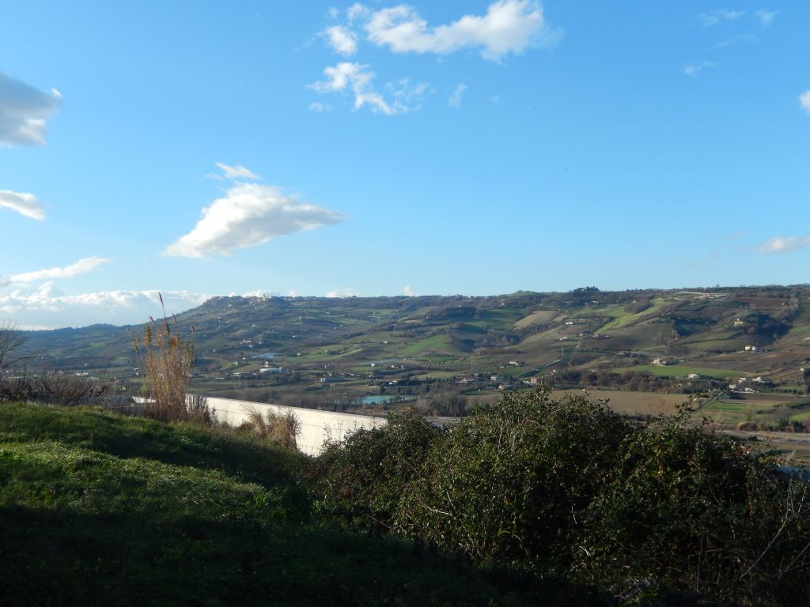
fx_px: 959
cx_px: 405
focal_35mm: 41
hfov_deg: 45.8
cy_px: 304
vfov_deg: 35.1
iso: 125
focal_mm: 7.3
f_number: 4.2
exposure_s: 1/800
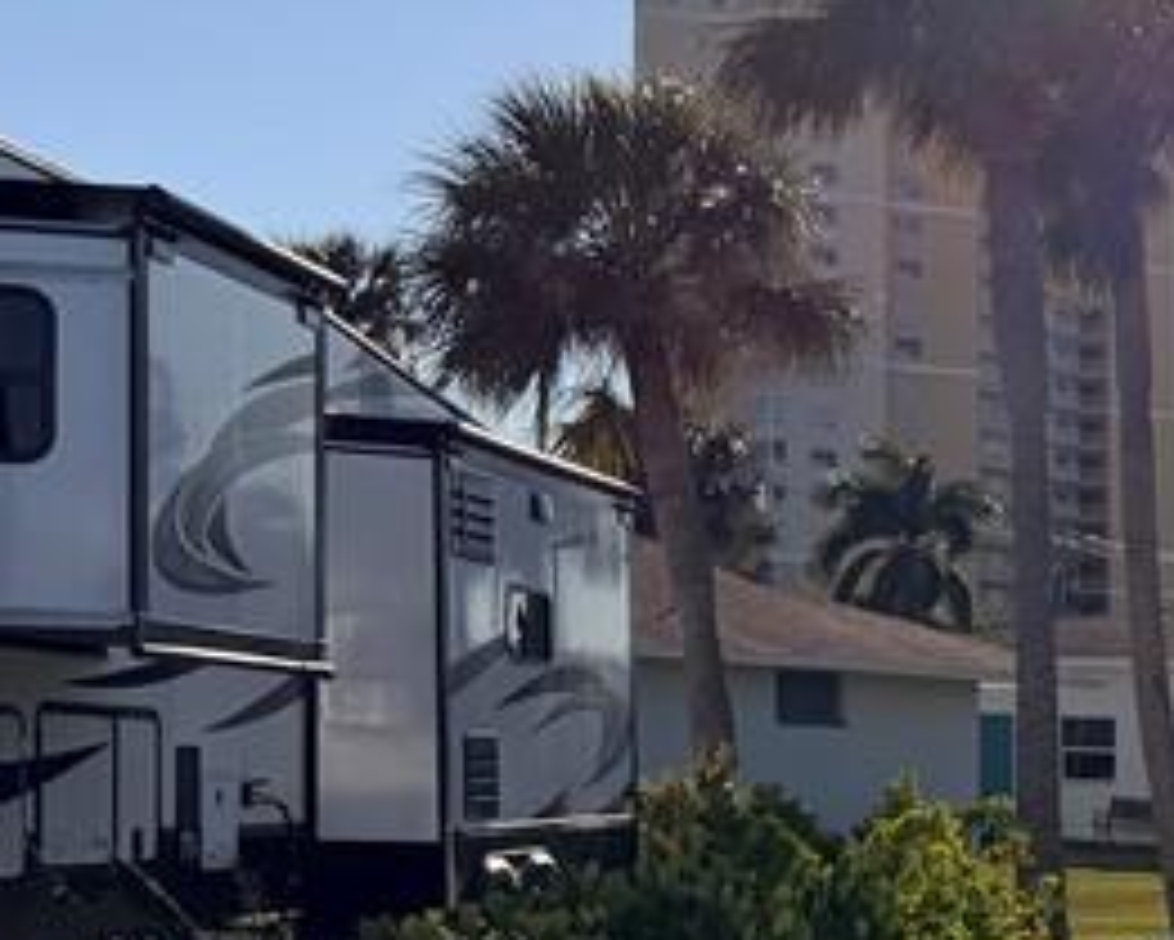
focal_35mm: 92
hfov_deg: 17.6
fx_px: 3198
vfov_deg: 16.4
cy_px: 927
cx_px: 1979
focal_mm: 6.76
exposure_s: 1/11905
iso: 100
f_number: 1.78
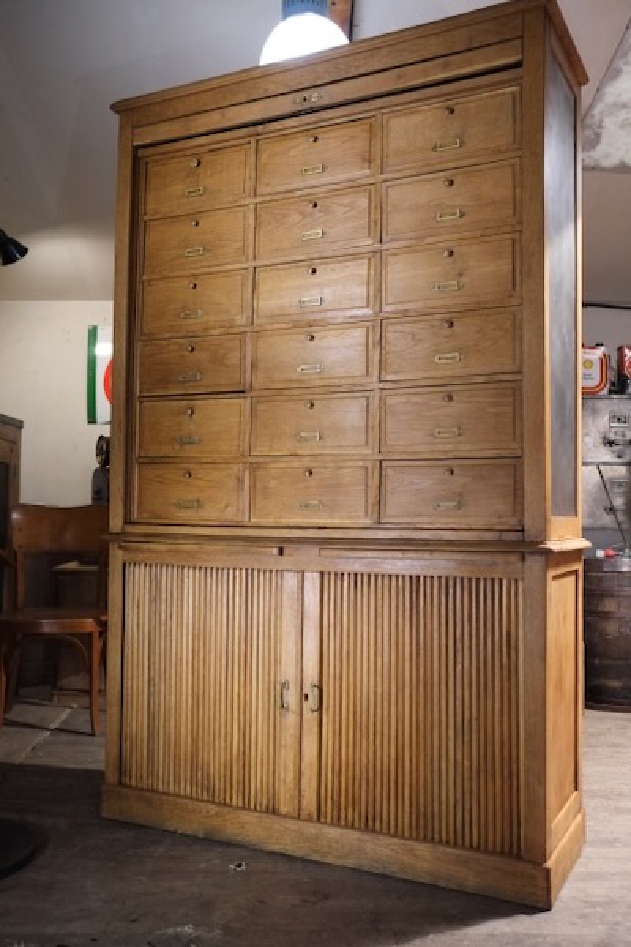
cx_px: 316
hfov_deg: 37.9
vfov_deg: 54.4
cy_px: 474
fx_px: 920
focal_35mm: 35
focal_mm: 23
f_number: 3.6
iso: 3200
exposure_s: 1/160
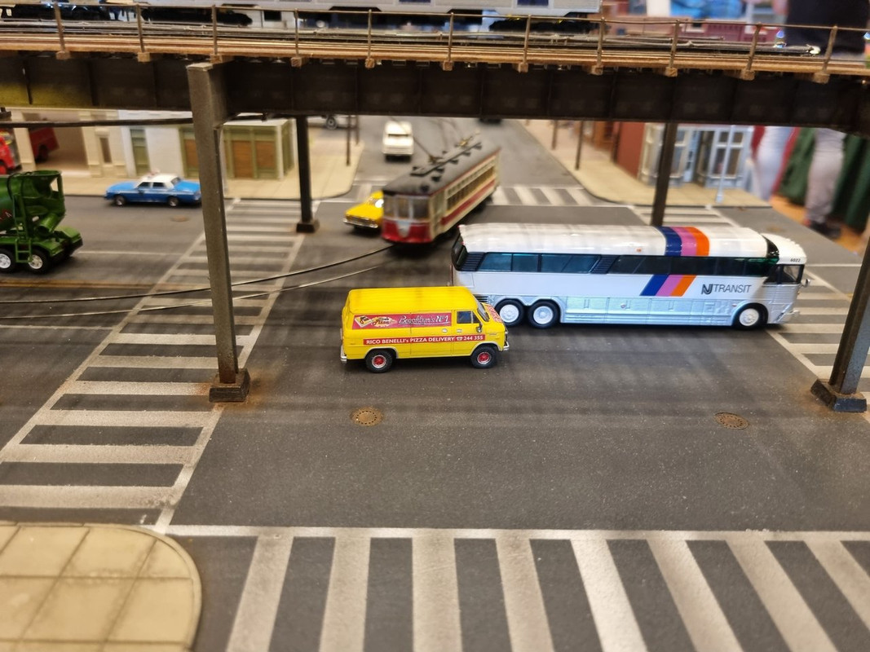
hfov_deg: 67.3
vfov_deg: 53.1
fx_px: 653
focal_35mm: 26
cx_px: 435
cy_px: 326
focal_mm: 5.4
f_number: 1.8
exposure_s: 1/50
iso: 400
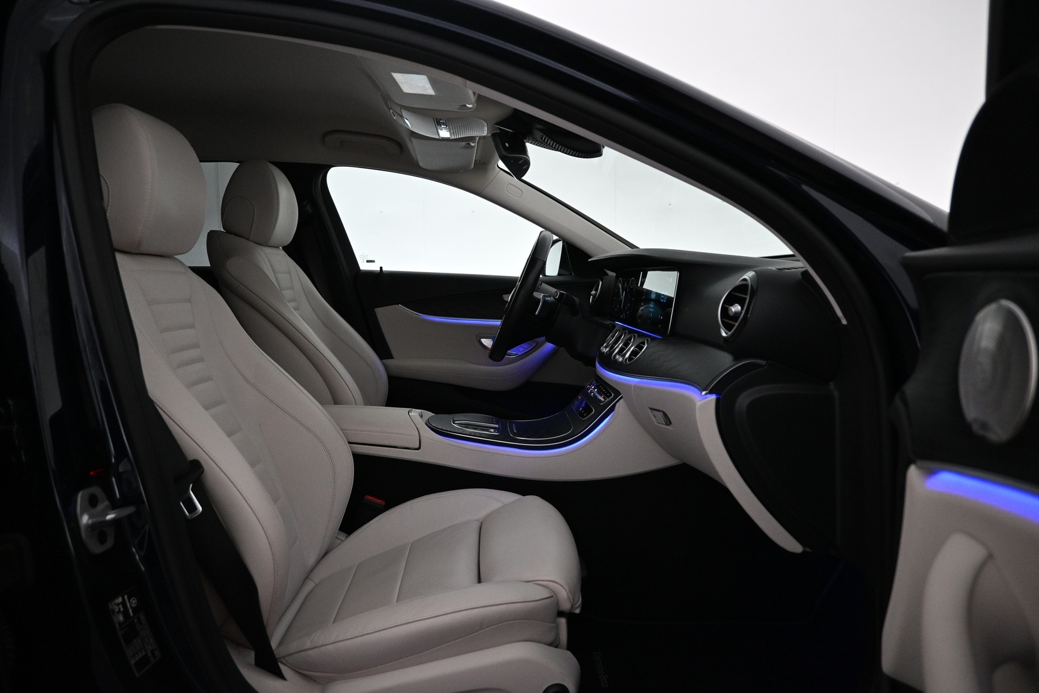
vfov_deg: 53.1
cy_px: 346
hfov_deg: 73.7
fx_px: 693
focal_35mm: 24
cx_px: 520
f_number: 3.5
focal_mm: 16
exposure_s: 1/125
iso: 1600
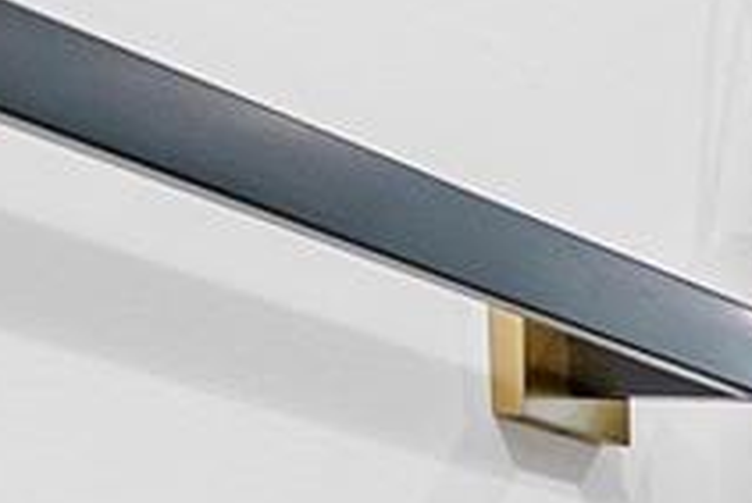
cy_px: 1249
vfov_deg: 8.6
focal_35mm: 144
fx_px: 3010
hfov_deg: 8.9
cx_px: 2744
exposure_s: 1/25
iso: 640
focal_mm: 19
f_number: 8
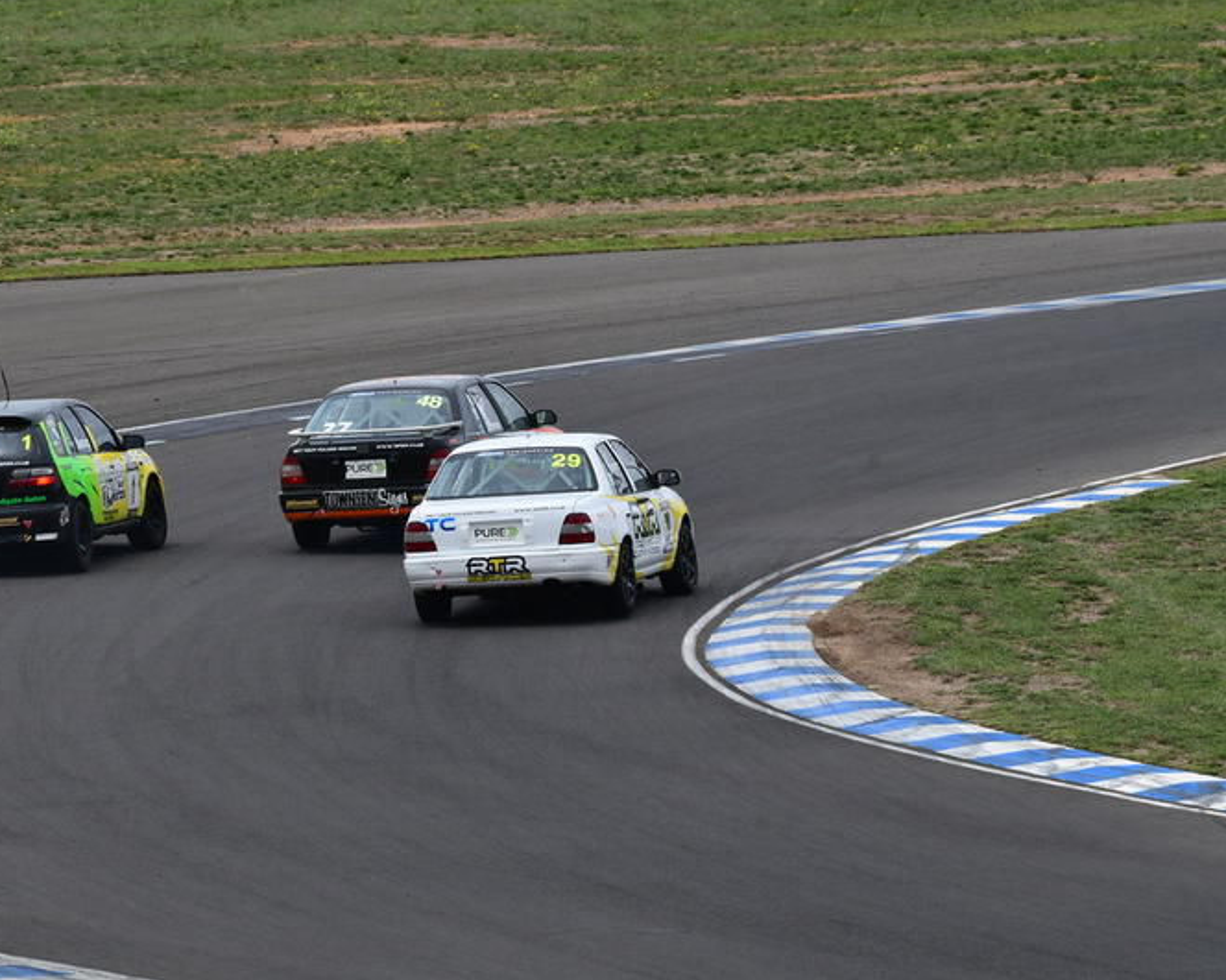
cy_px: 489
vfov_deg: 3.3
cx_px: 489
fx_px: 17233
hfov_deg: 4.1
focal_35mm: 475
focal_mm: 280
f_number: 11
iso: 400
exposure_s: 1/640
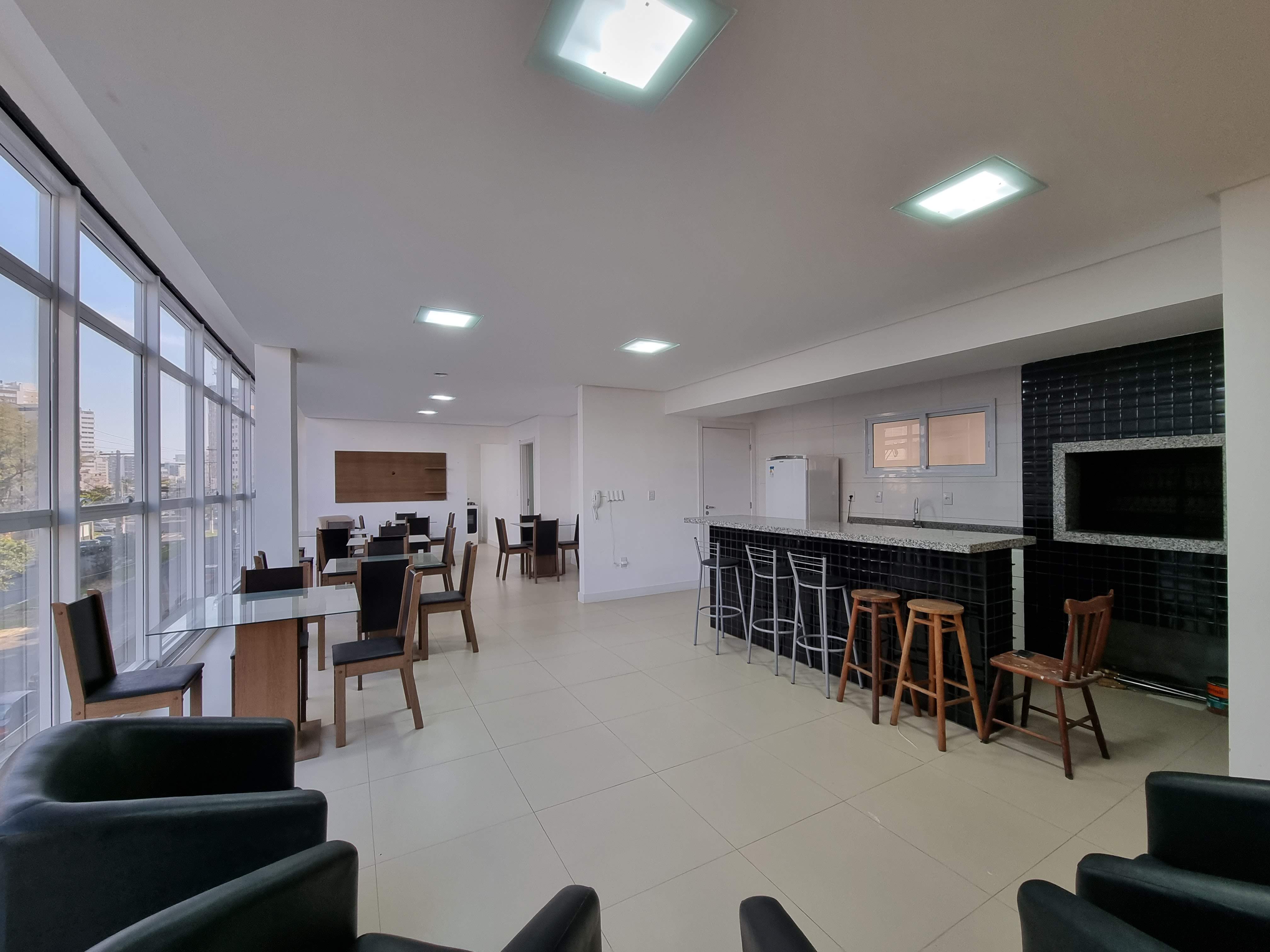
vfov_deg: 89.9
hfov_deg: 106.2
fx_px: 477
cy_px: 476
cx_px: 635
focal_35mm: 13
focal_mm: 2.2
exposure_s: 1/60
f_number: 2.2
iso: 160
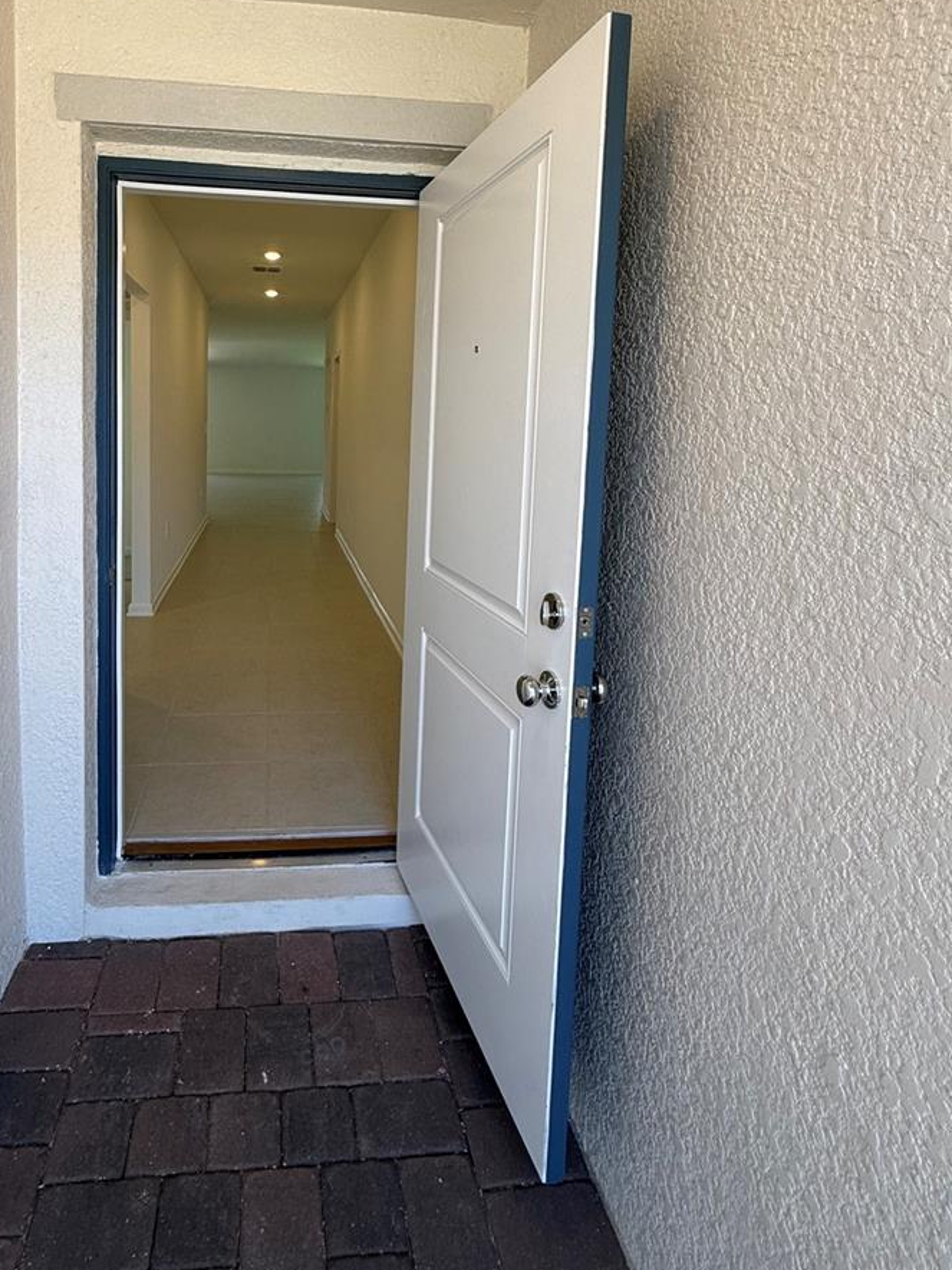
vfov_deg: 83.0
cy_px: 476
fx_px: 697
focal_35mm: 19
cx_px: 336
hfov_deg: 67.2
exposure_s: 1/120
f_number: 2.2
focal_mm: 2.22
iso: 50
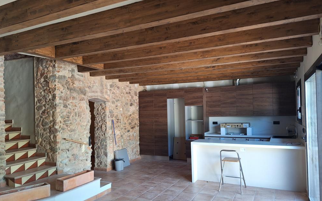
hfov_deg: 72.6
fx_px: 219
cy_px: 113
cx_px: 162
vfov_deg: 49.1
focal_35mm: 25
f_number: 1.8
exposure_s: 1/50
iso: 80
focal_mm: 5.54
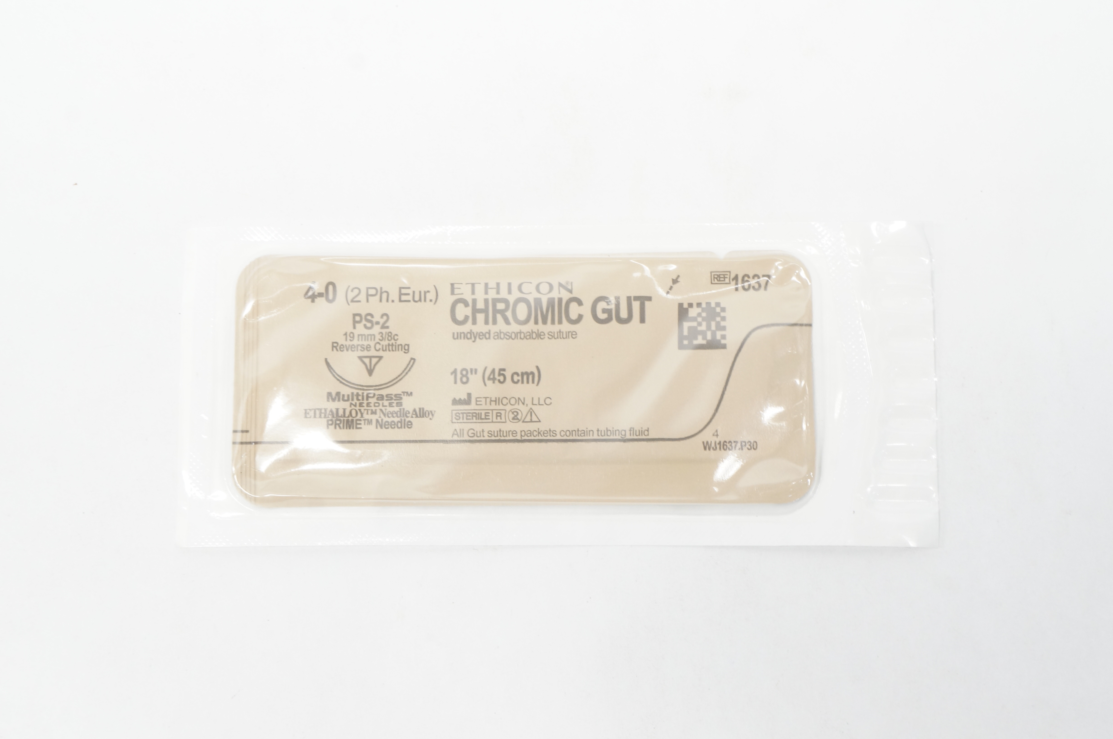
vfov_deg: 21.0
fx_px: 1992
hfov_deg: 31.2
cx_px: 556
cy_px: 370
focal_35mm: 64
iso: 800
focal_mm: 43
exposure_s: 1/20
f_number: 9
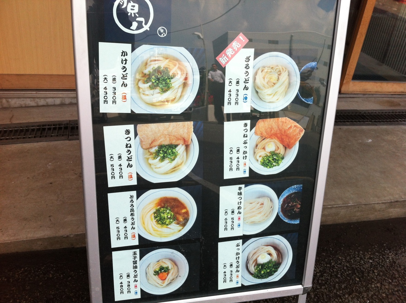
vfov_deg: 40.6
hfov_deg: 52.7
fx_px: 410
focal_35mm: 35
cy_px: 152
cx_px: 203
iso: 80
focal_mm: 3.85
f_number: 2.8
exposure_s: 1/495
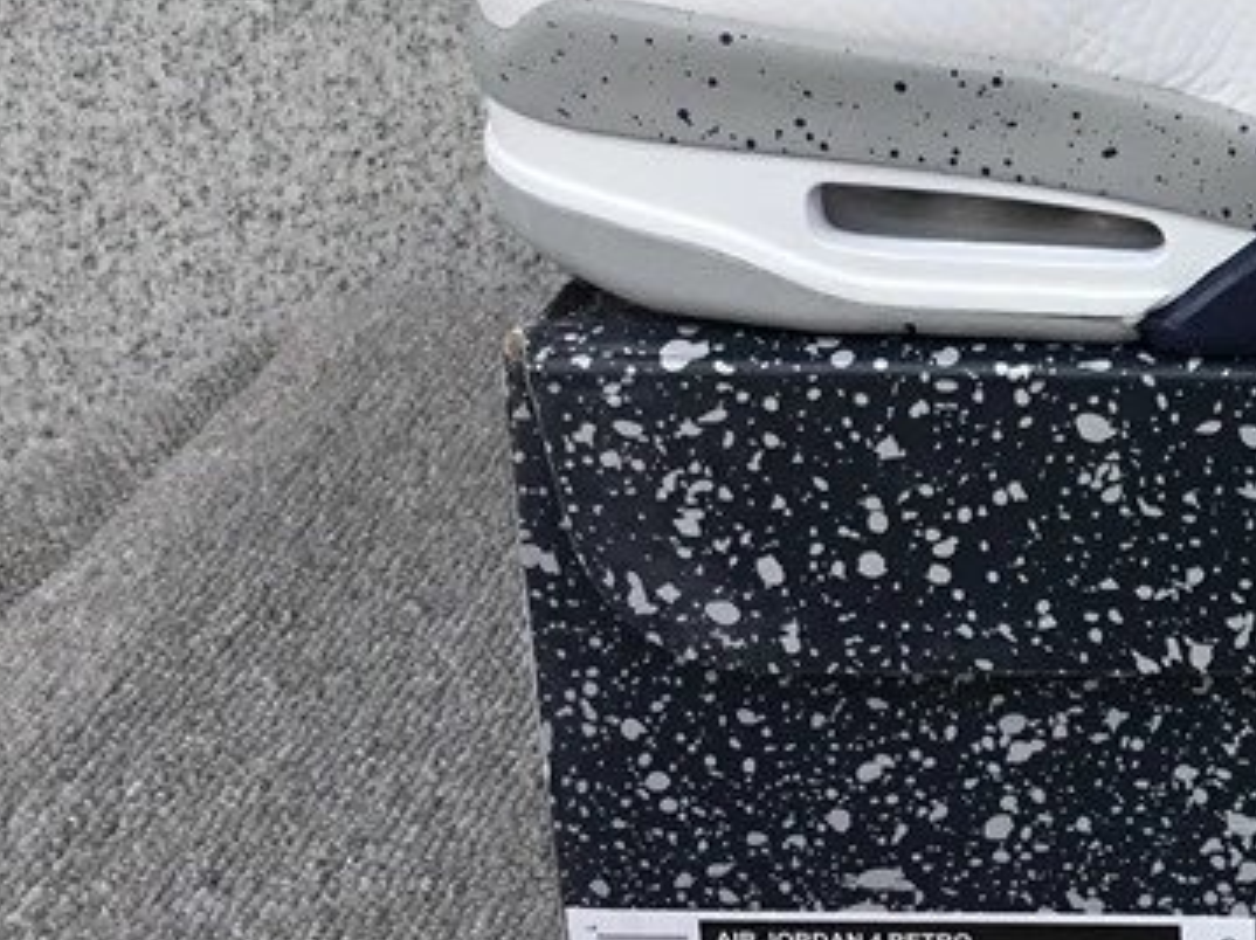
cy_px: 86
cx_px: 1467
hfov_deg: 23.2
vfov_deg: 18.5
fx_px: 2828
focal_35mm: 78
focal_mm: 3.3
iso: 25
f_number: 2.4
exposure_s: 1/374
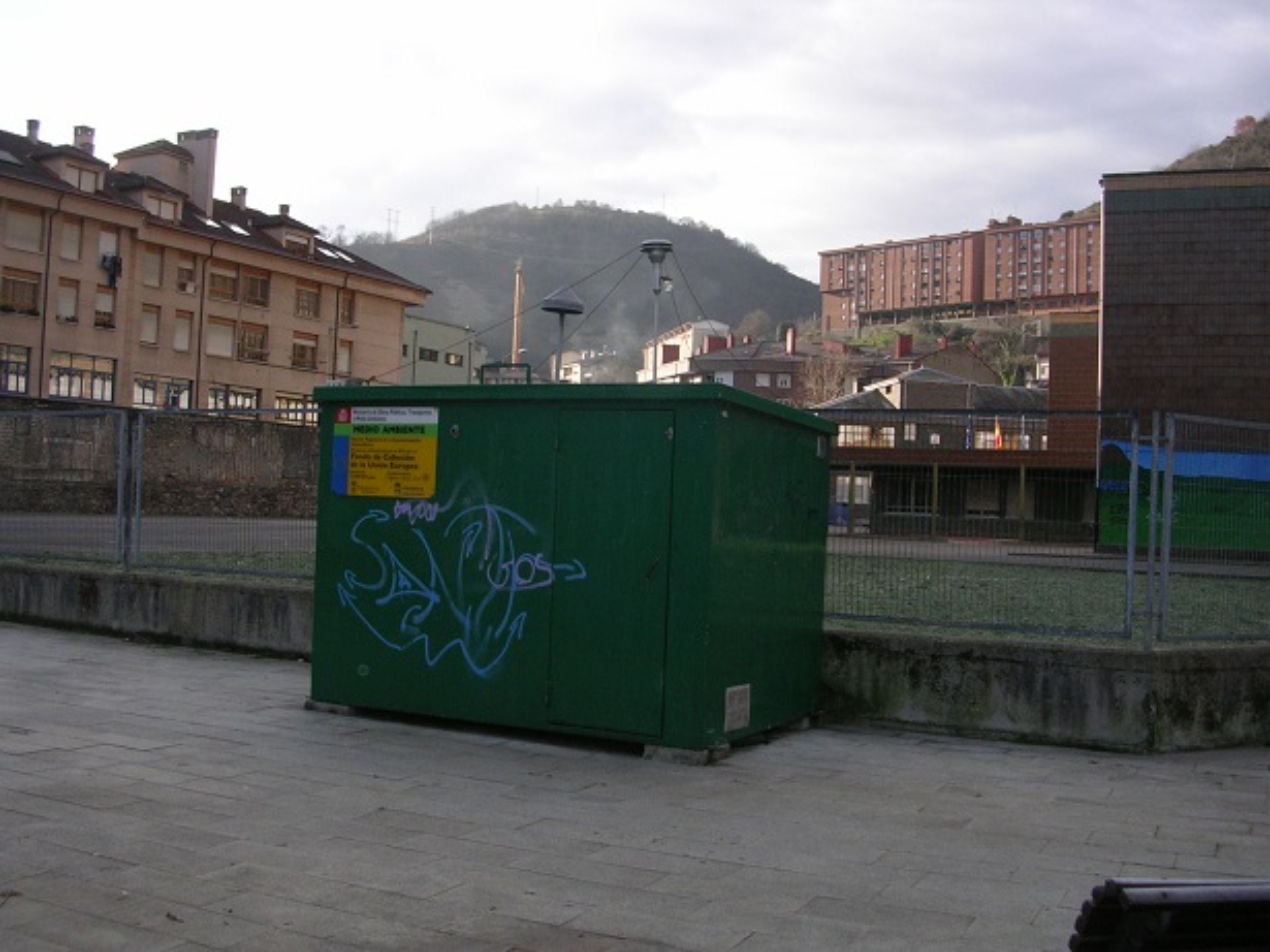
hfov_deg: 49.0
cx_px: 635
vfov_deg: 37.7
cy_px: 476
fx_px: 1394
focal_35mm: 38
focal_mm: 5.8
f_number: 2.8
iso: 71
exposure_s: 1/647
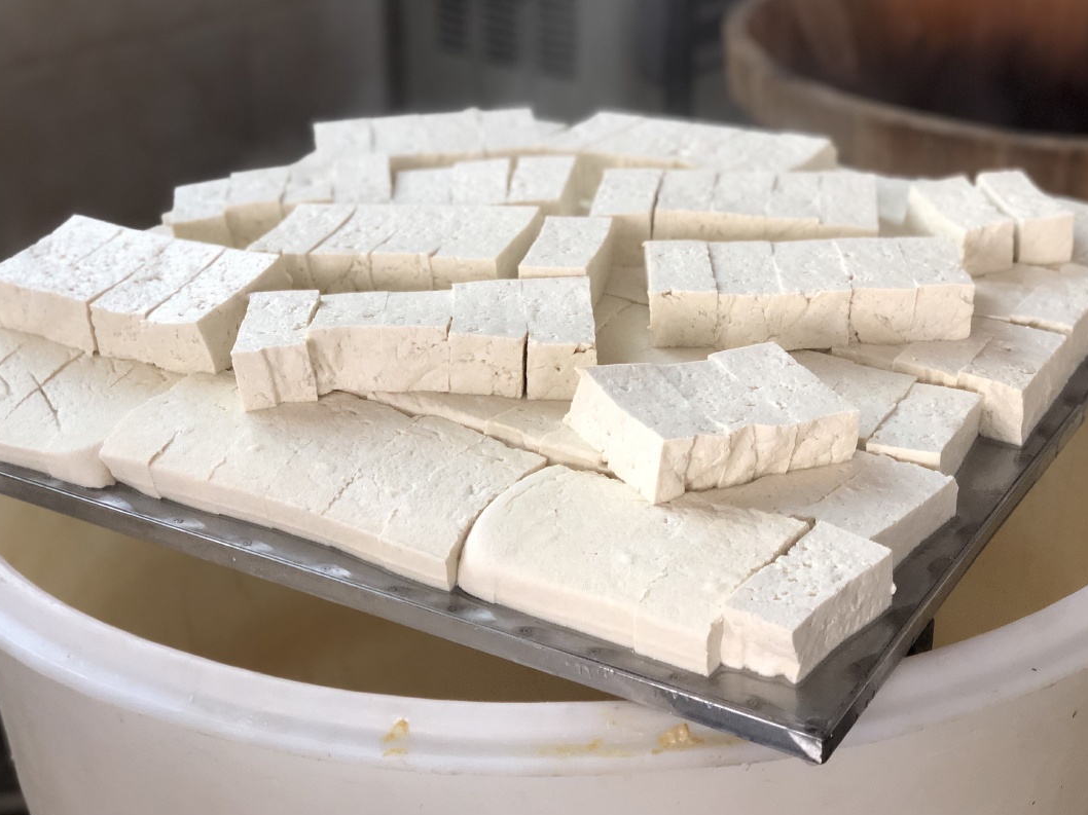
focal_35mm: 59
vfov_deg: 24.8
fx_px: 1854
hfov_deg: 32.7
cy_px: 405
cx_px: 606
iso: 100
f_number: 2.4
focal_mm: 6
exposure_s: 1/50
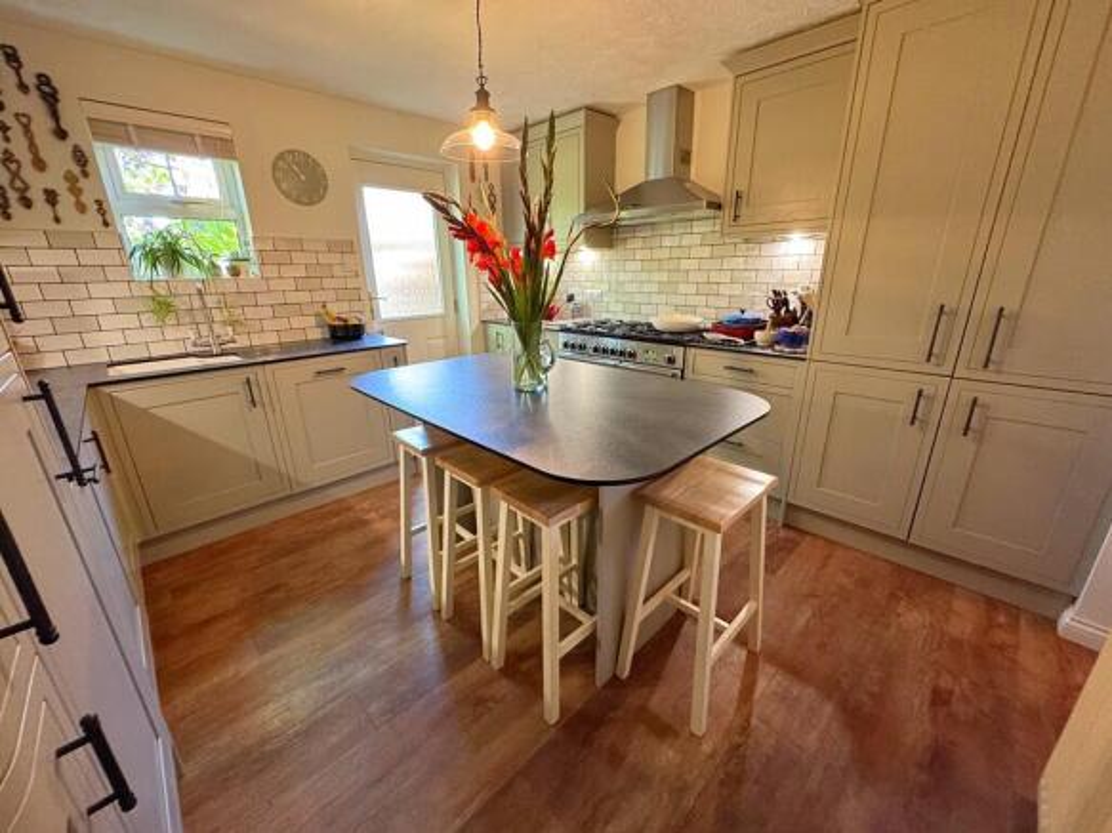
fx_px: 450
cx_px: 556
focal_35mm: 14
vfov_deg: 85.7
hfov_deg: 102.1
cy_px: 416
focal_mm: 2.22
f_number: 2.2
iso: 640
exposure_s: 1/60
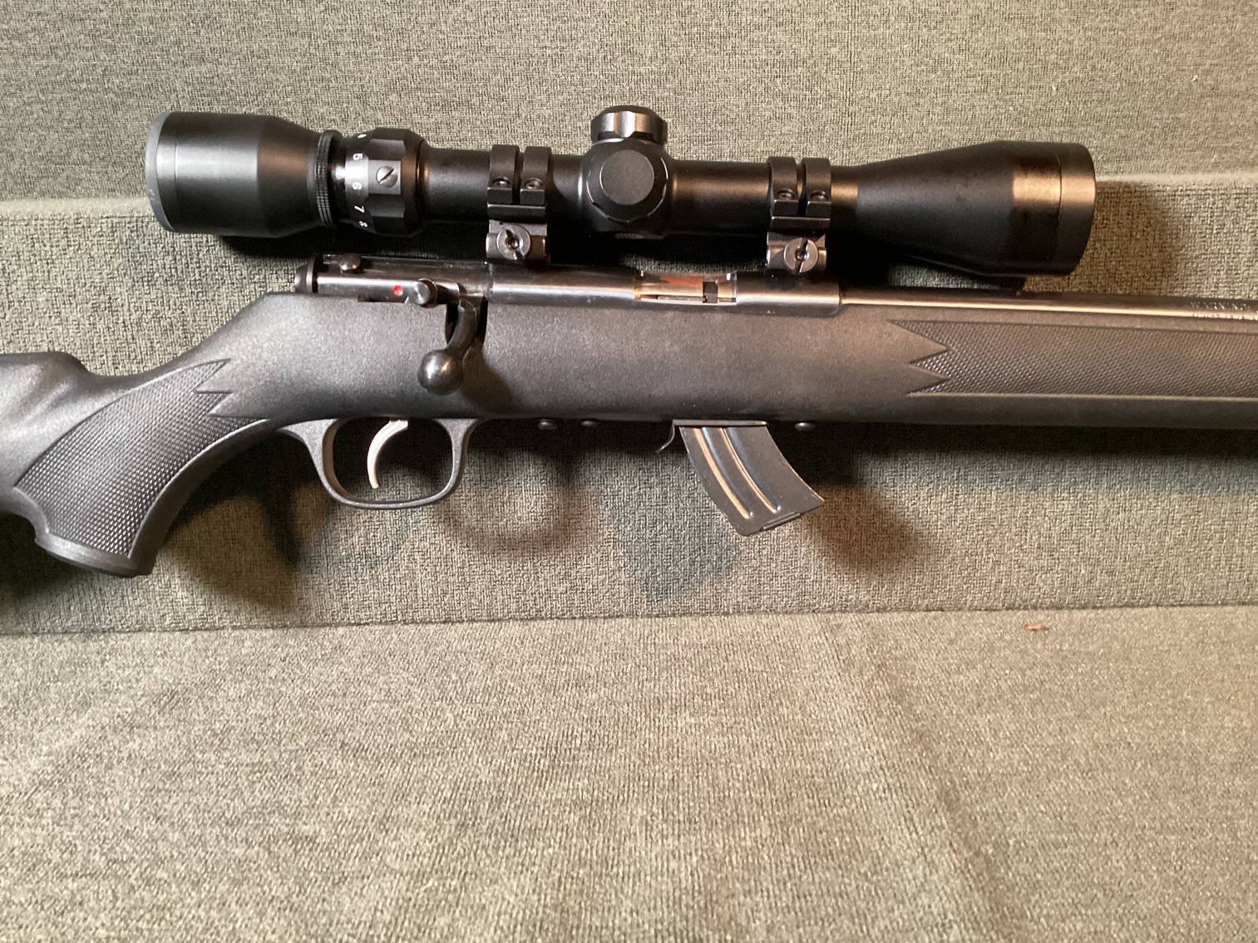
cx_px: 629
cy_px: 472
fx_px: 1127
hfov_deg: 58.3
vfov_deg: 45.4
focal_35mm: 31
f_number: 2.4
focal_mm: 3.3
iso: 400
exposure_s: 1/30
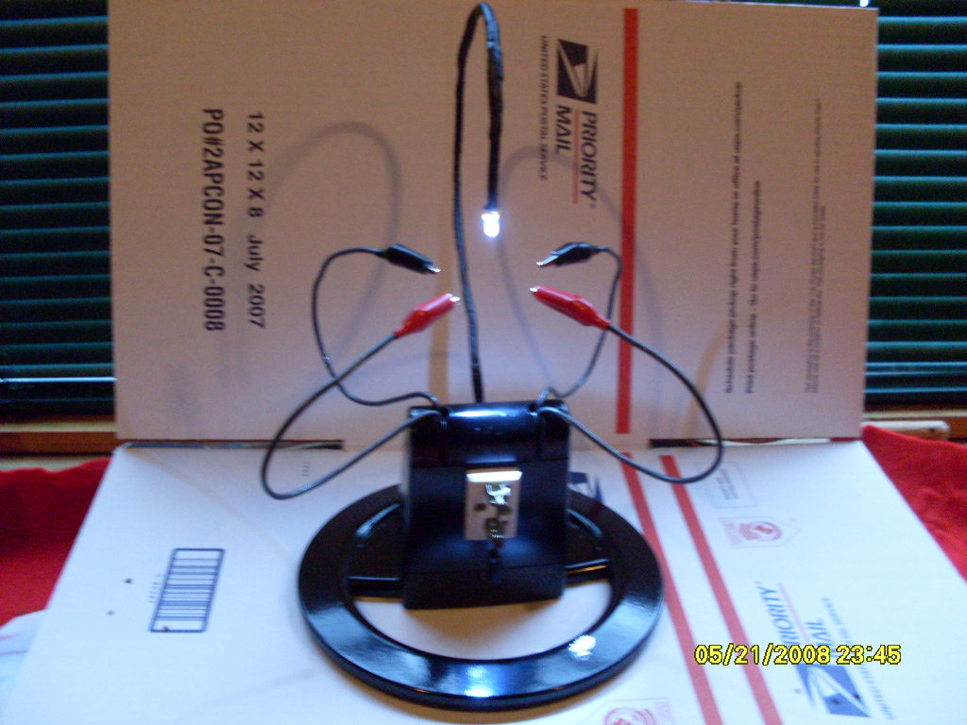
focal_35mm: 38
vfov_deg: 37.7
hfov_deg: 49.0
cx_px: 484
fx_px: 1062
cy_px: 362
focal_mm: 6.3
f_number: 2.8
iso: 200
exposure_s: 1/4
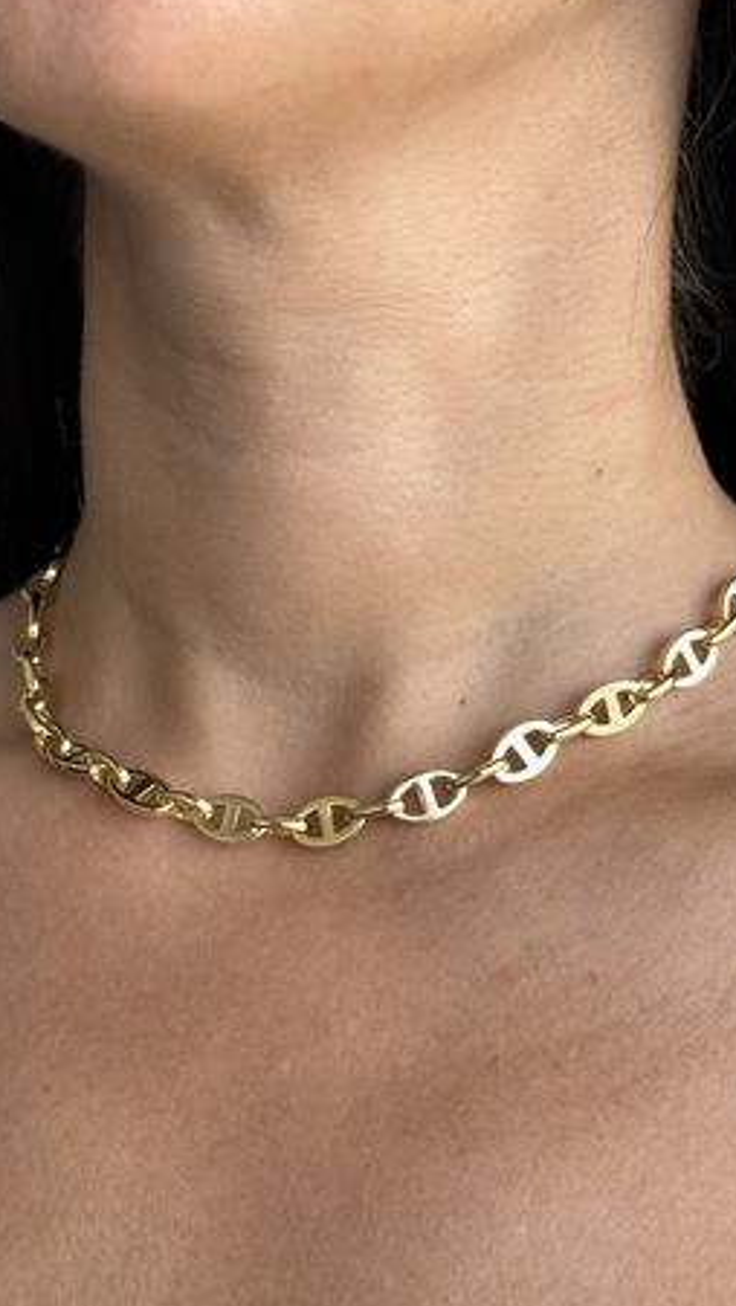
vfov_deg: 31.4
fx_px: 2322
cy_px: 688
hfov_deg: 18.0
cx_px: 241
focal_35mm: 67
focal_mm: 5.96
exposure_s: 1/90
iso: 32
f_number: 1.6
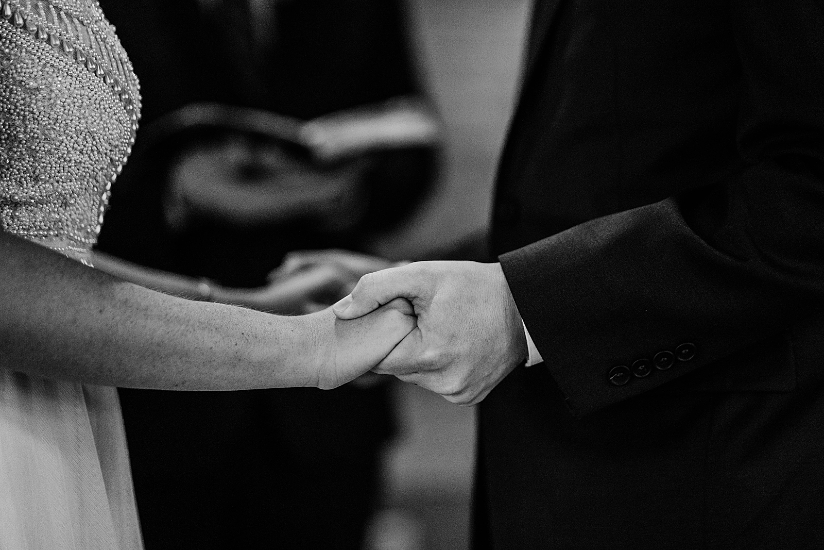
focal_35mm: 85
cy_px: 275
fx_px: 1946
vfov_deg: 16.1
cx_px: 412
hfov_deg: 23.9
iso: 3200
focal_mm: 85
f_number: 1.8
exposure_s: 1/160
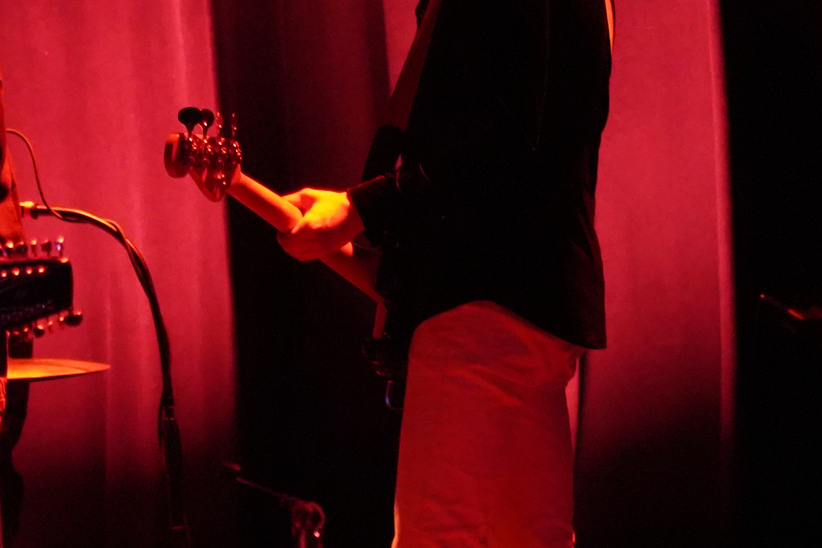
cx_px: -275
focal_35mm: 299
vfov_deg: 4.6
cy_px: 191
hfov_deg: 6.8
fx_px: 6827
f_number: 4
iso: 12800
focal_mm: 105
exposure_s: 1/80
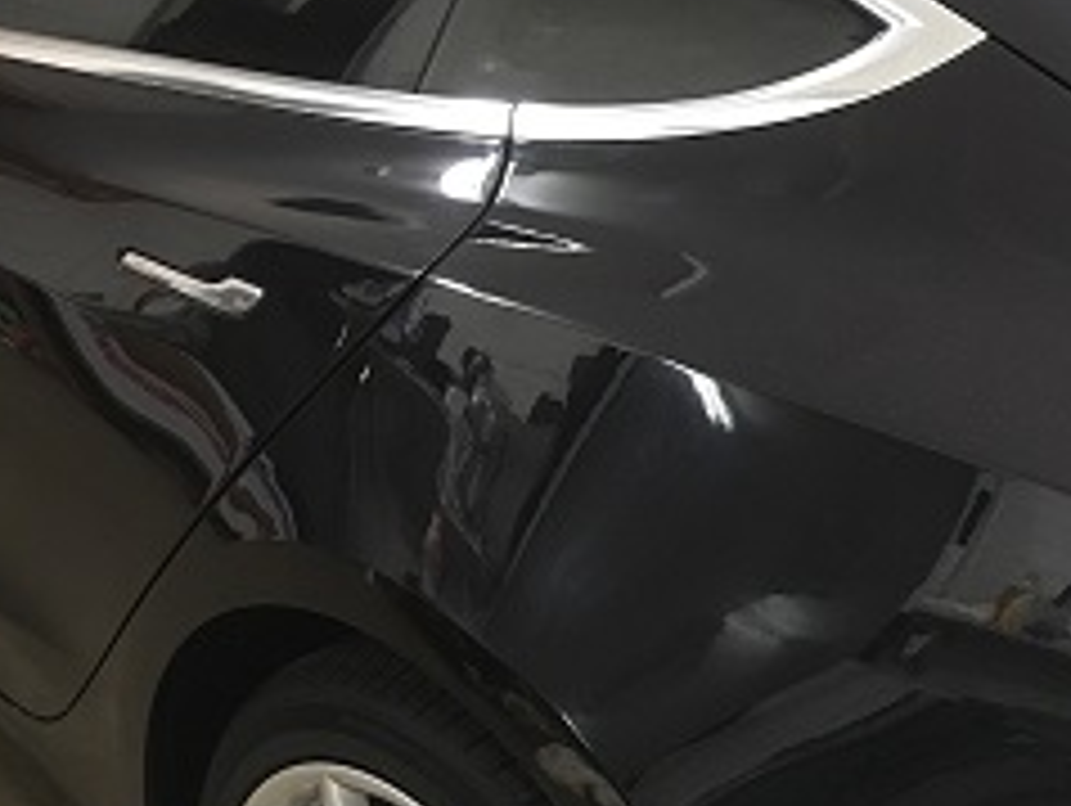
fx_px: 1734
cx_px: 490
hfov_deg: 34.3
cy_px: 272
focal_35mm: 56
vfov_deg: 26.0
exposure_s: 1/30
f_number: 2.2
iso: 200
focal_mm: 4.15
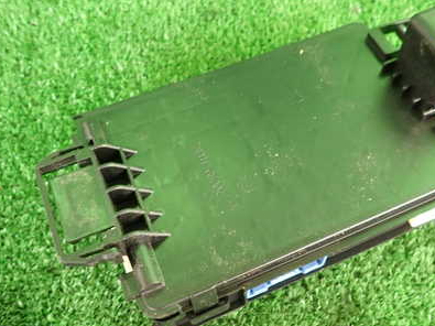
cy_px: 185
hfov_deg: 48.8
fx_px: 477
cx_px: 249
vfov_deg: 37.6
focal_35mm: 38
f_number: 2
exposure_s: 1/50
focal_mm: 4.5
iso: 200
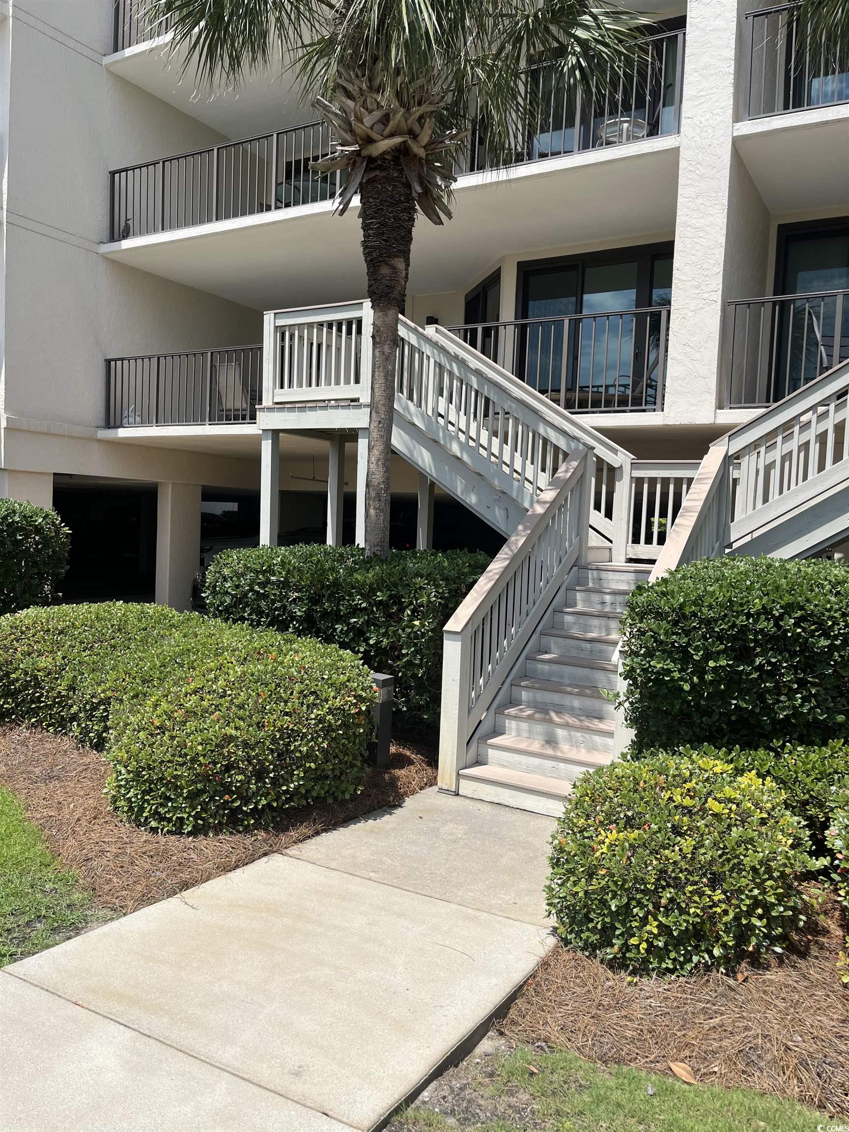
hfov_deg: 53.1
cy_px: 566
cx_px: 424
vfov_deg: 67.3
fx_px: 850
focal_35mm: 26
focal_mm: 5.1
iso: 50
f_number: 1.6
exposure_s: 1/3311
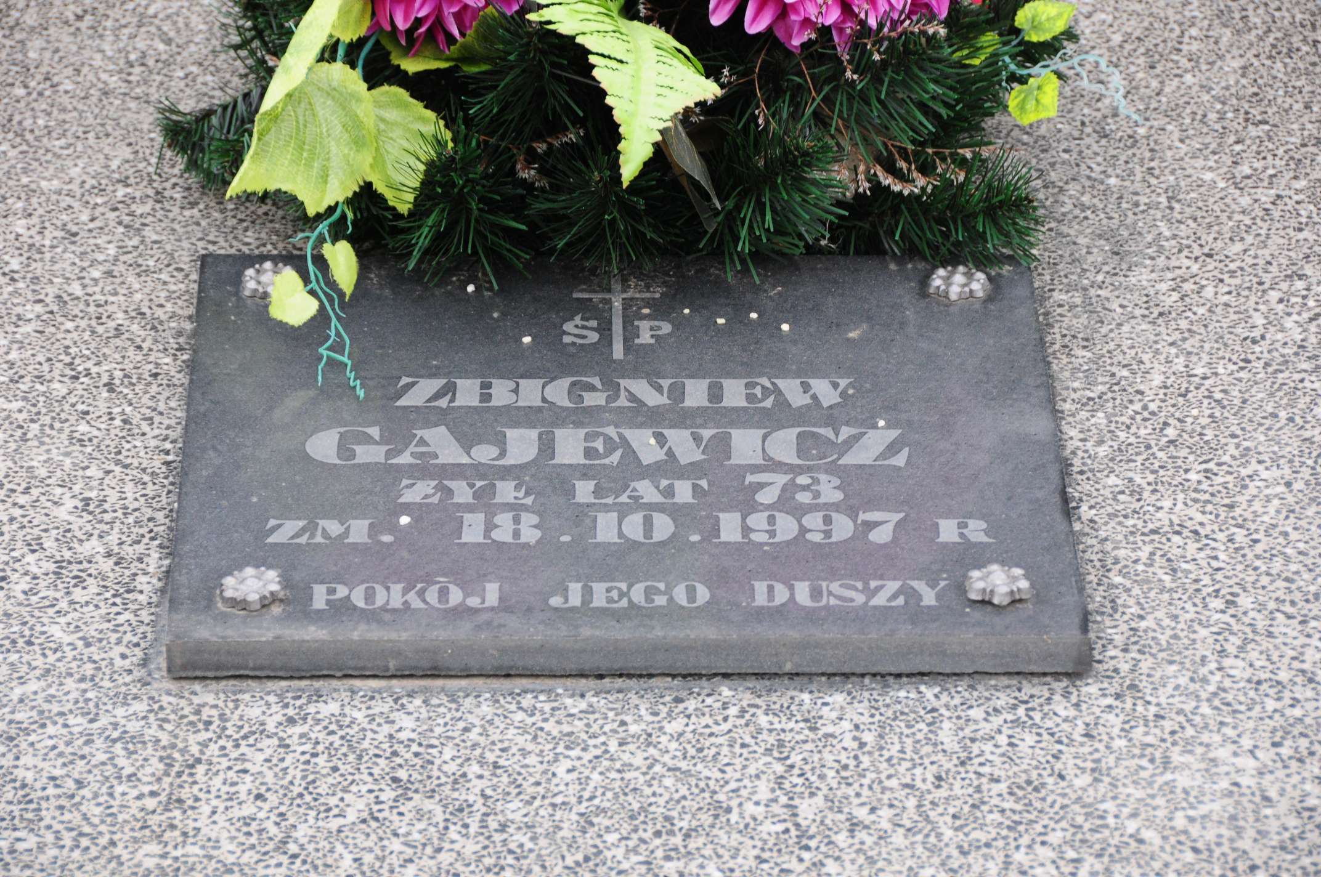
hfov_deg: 13.1
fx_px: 5772
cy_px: 438
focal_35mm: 158
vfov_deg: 8.7
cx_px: 660
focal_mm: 105
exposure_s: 1/160
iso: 640
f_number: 7.1
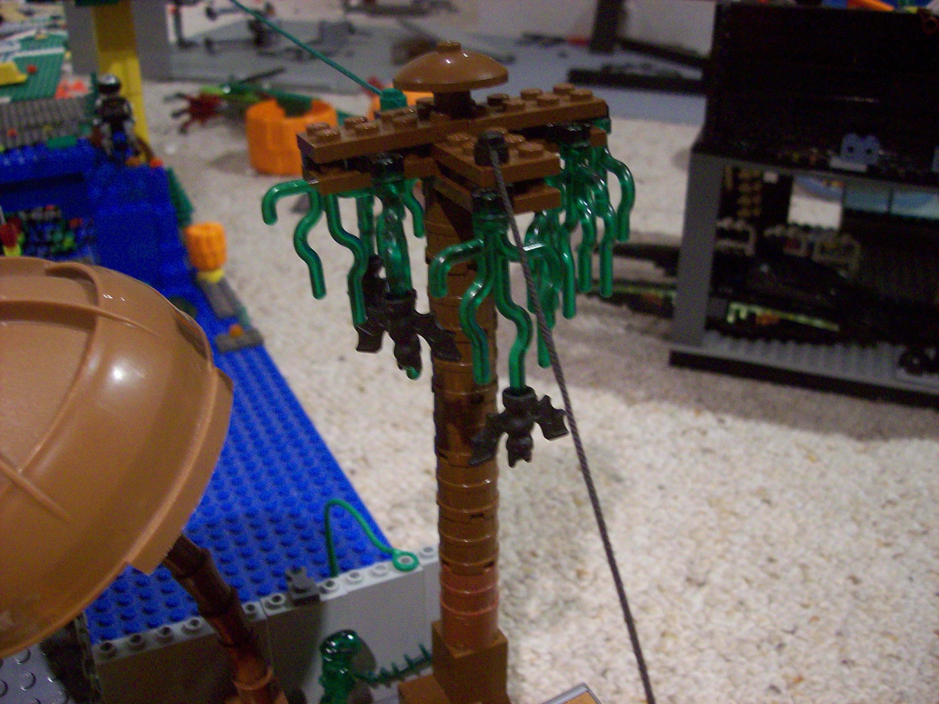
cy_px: 352
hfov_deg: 51.4
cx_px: 470
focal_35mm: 36
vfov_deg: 39.6
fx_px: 976
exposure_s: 1/29.9
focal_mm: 6
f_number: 2.7
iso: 160
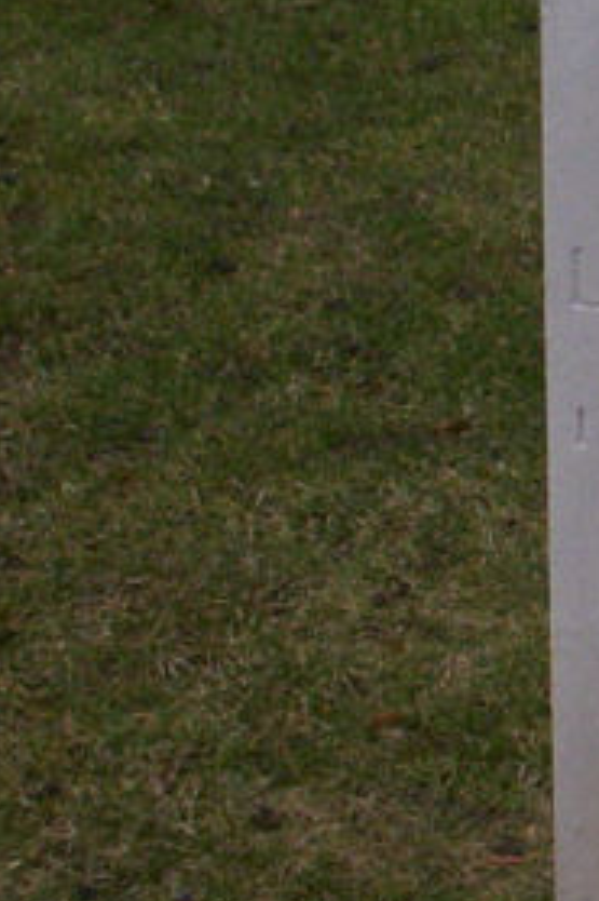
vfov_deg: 8.5
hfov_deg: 5.6
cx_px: 965
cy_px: 494
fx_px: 6022
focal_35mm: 241
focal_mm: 10.76
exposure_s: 1/329
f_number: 3.62
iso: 100
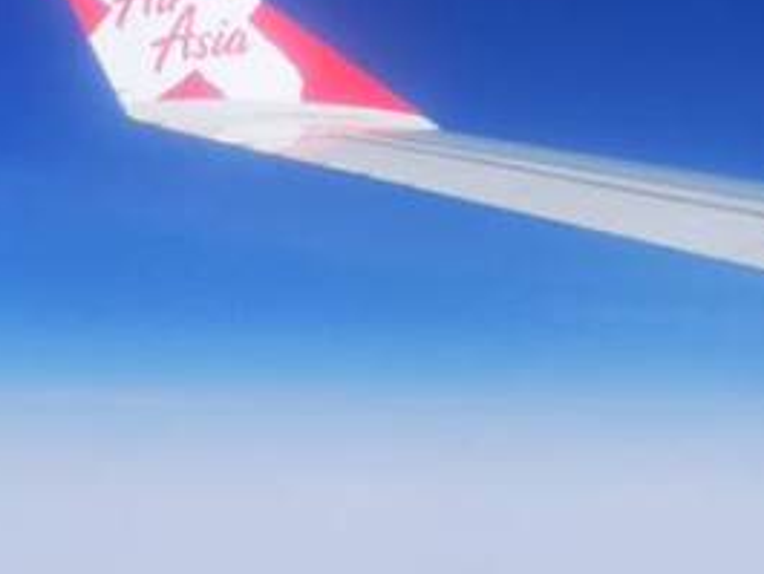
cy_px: 271
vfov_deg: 7.8
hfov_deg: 10.4
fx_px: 4195
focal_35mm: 190
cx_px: 600
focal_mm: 3.95
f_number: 1.8
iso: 50
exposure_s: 1/2841
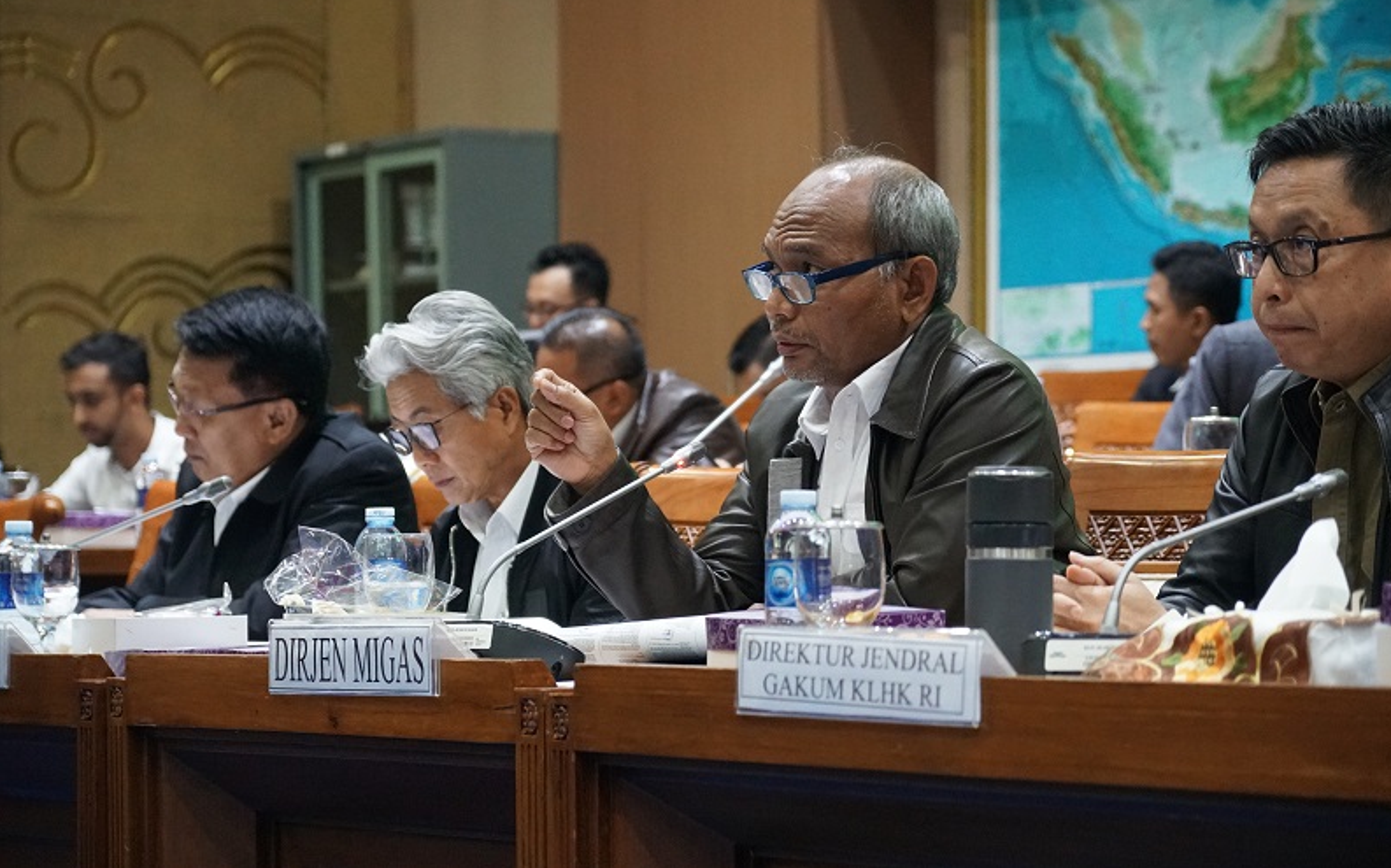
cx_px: 698
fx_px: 4093
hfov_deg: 19.3
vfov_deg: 12.1
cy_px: 406
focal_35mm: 108
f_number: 4
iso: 5000
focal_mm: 70
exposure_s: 1/160
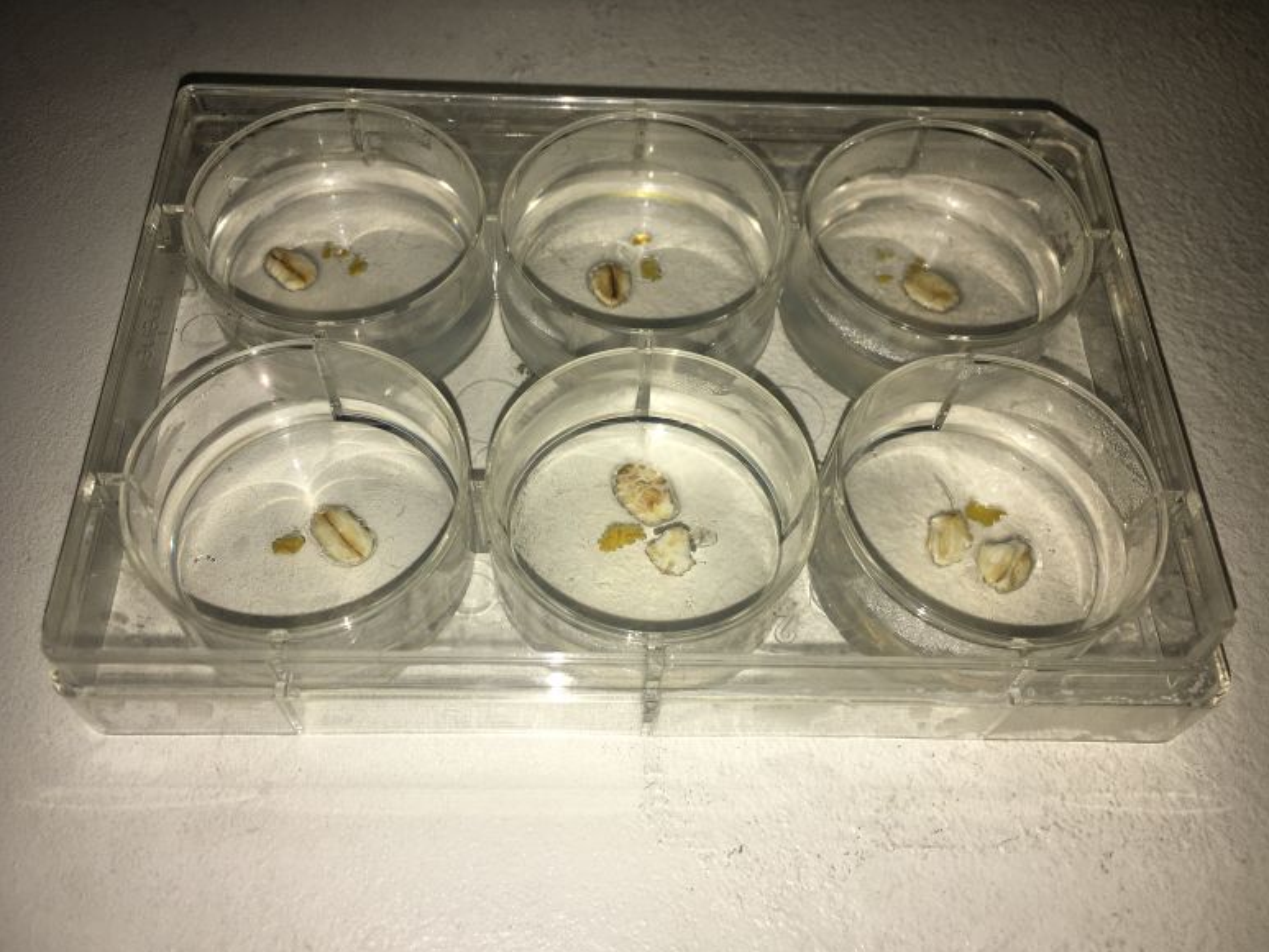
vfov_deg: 46.8
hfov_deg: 59.9
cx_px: 617
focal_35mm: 30
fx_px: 1100
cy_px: 479
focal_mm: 4.15
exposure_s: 1/377
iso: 25
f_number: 2.2
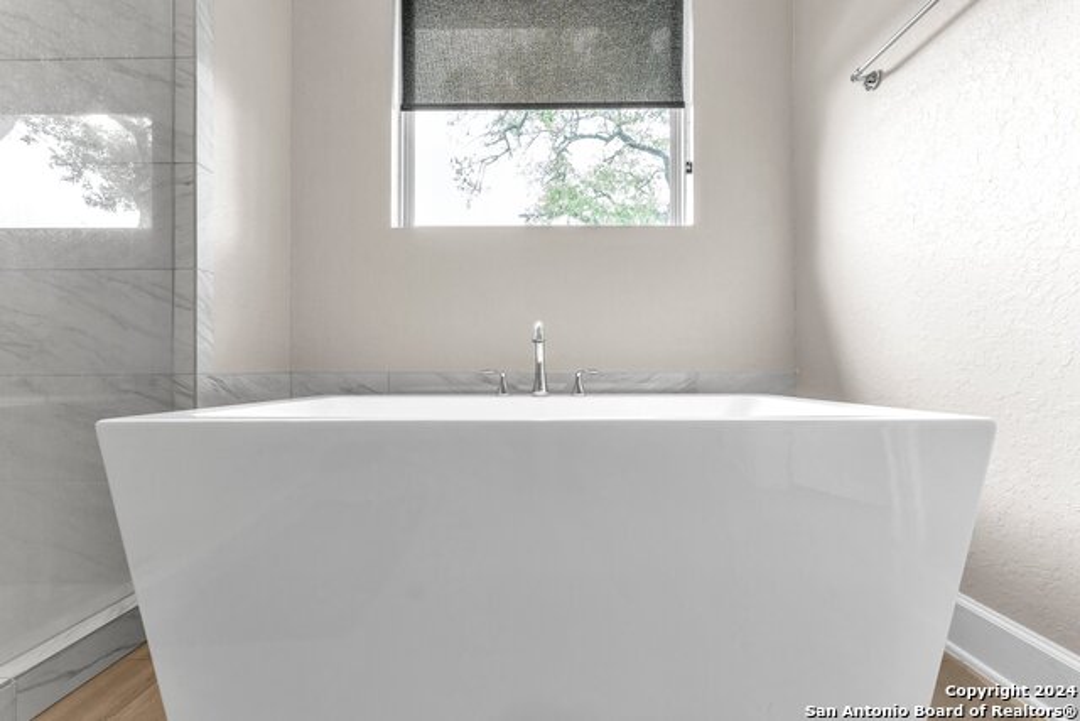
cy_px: 360
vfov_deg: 81.2
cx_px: 540
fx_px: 420
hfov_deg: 104.2
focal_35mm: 14
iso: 1000
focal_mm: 14
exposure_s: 1/60
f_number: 6.3
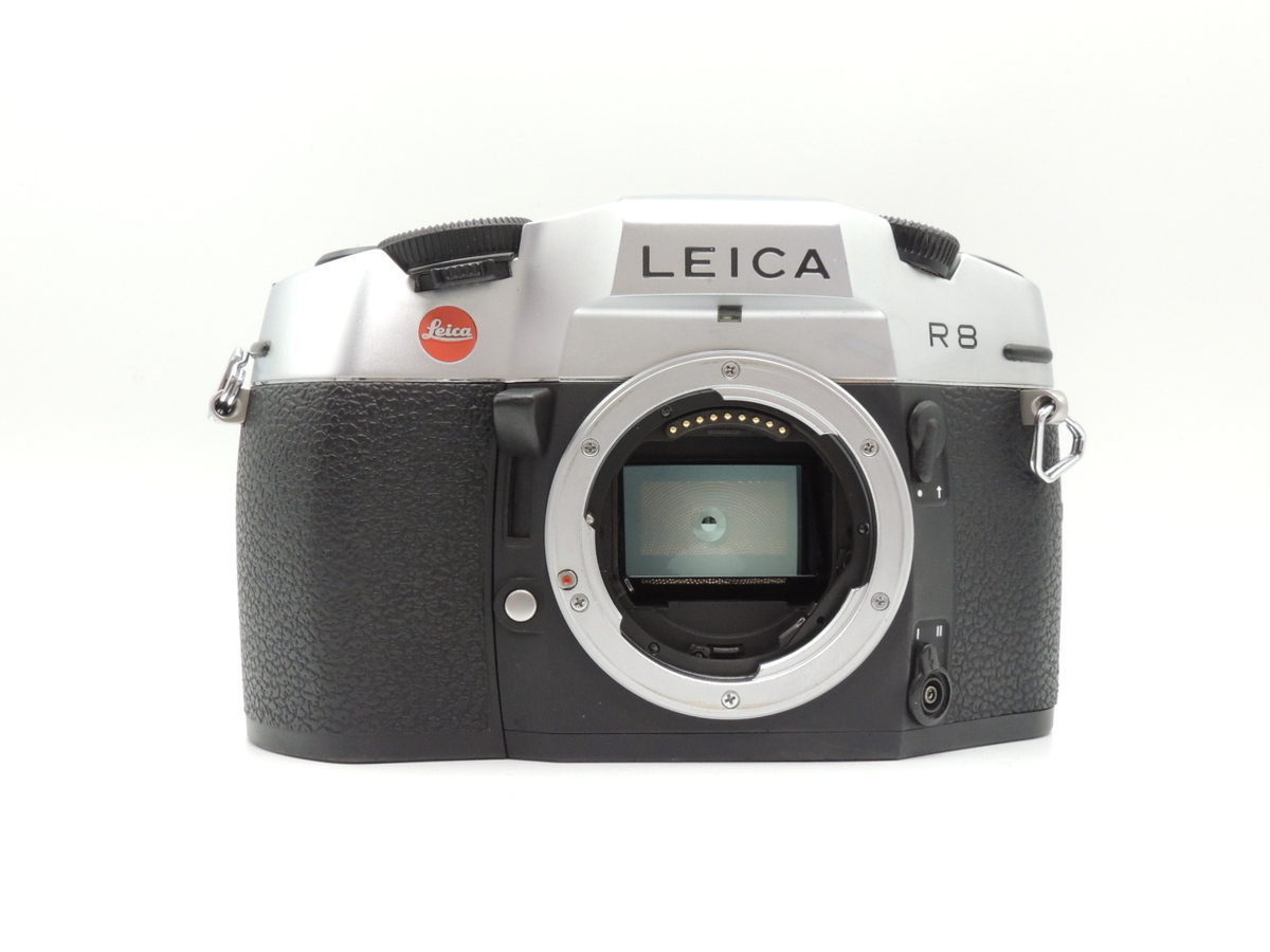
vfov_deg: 33.6
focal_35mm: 43
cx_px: 635
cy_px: 476
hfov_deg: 43.9
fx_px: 1578
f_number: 6.1
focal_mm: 7.6
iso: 400
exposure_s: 1/20
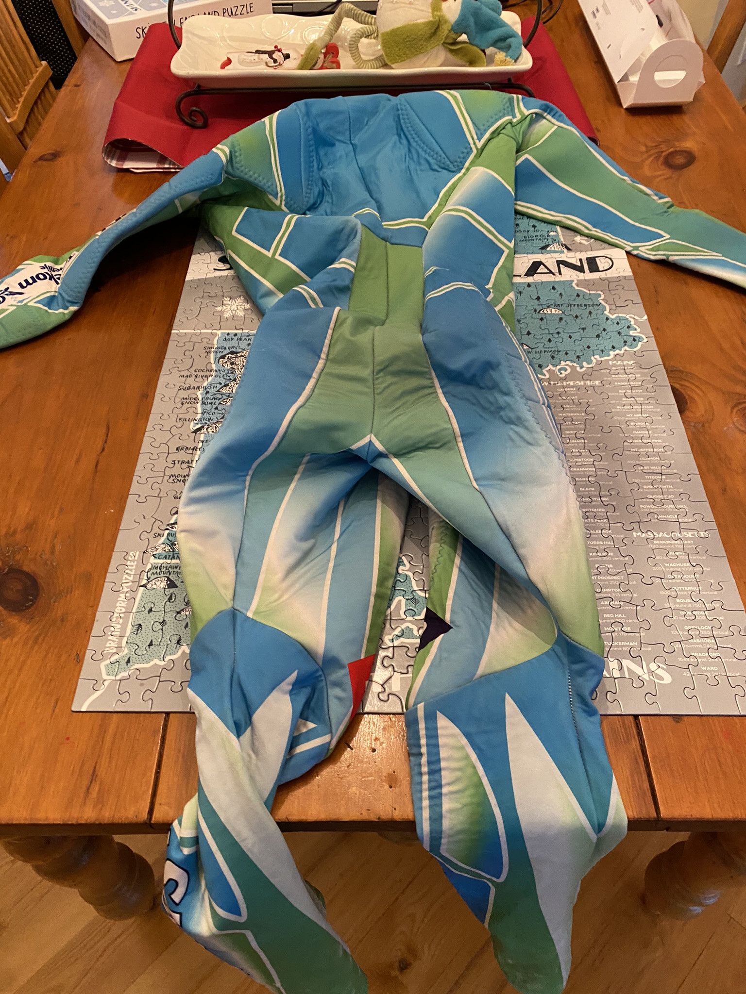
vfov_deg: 67.3
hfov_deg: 53.1
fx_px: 747
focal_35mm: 26
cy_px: 497
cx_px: 373
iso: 320
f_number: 1.8
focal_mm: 4.25
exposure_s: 1/40
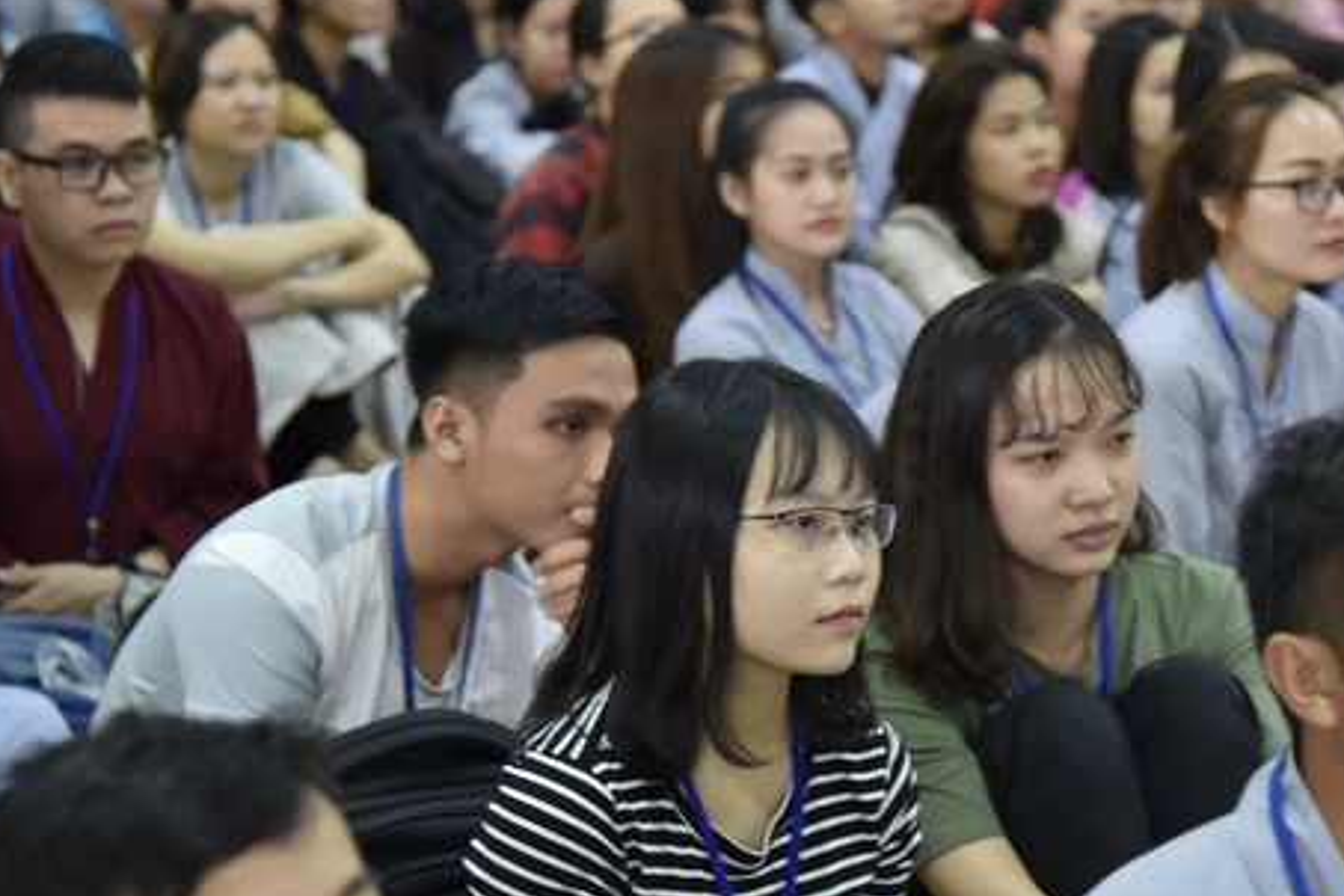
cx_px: 837
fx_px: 4181
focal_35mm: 112
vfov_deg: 12.2
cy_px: 577
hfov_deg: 18.2
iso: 1000
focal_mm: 78
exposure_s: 1/40
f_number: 4
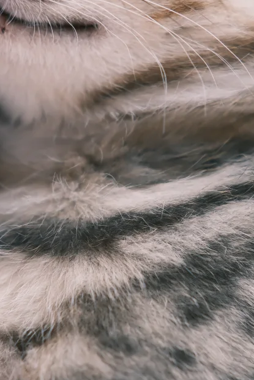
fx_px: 1460
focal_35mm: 138
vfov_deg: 14.9
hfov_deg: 9.9
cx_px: 174
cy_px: 191
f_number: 3.6
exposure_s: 1/80
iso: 500
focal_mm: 35
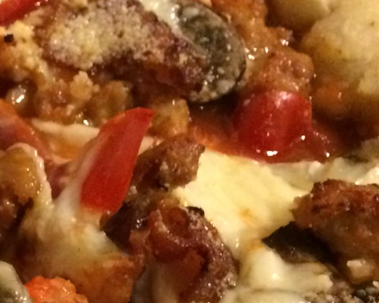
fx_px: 1245
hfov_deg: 15.1
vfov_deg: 13.6
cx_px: -300
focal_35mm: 111
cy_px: 333
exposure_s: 1/20
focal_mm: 4.15
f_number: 2.2
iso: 320
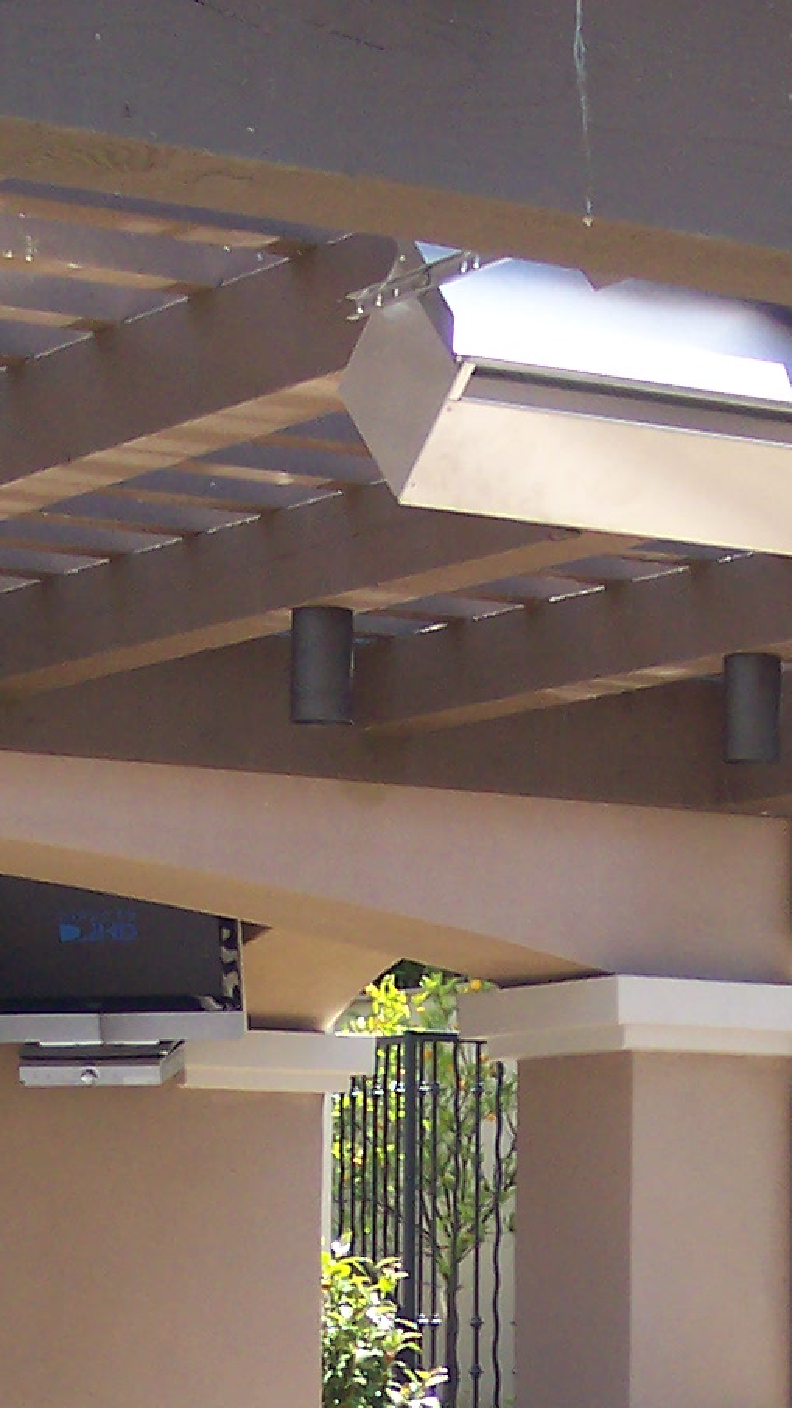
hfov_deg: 10.2
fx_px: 4406
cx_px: 837
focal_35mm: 118
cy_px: 1472
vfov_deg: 17.6
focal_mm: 8
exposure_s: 1/500
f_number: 2.8
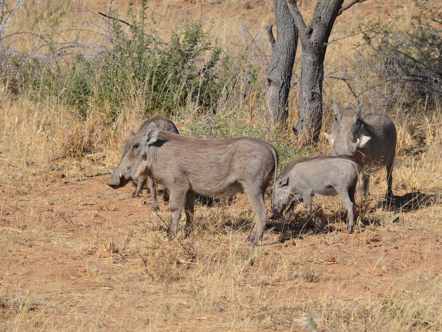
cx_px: 235
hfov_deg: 8.0
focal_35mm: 246
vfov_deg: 6.0
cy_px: 167
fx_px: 3142
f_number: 7.1
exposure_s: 1/800
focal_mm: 150
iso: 200
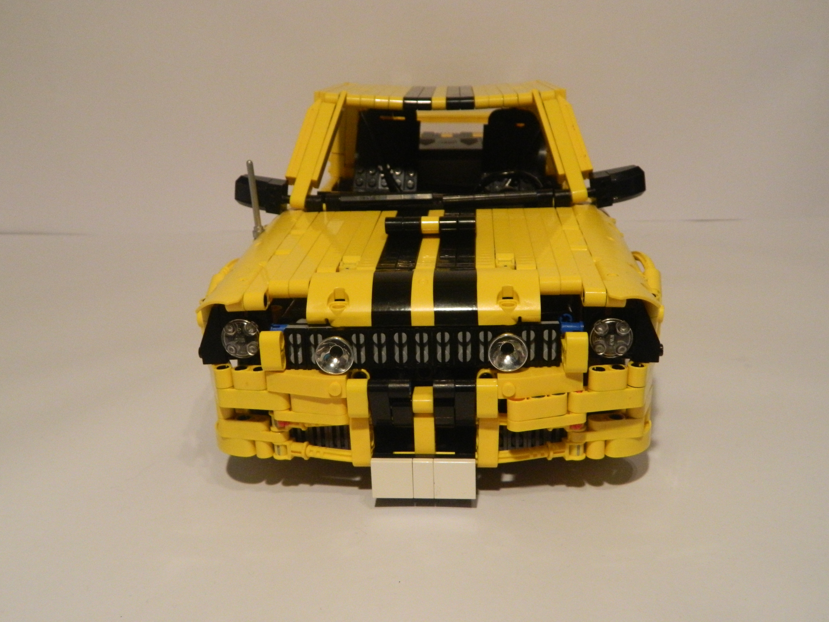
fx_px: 838
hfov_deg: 52.6
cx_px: 414
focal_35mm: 35
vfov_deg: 40.7
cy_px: 311
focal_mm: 6.2
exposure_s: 1/60
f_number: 3.3
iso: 400
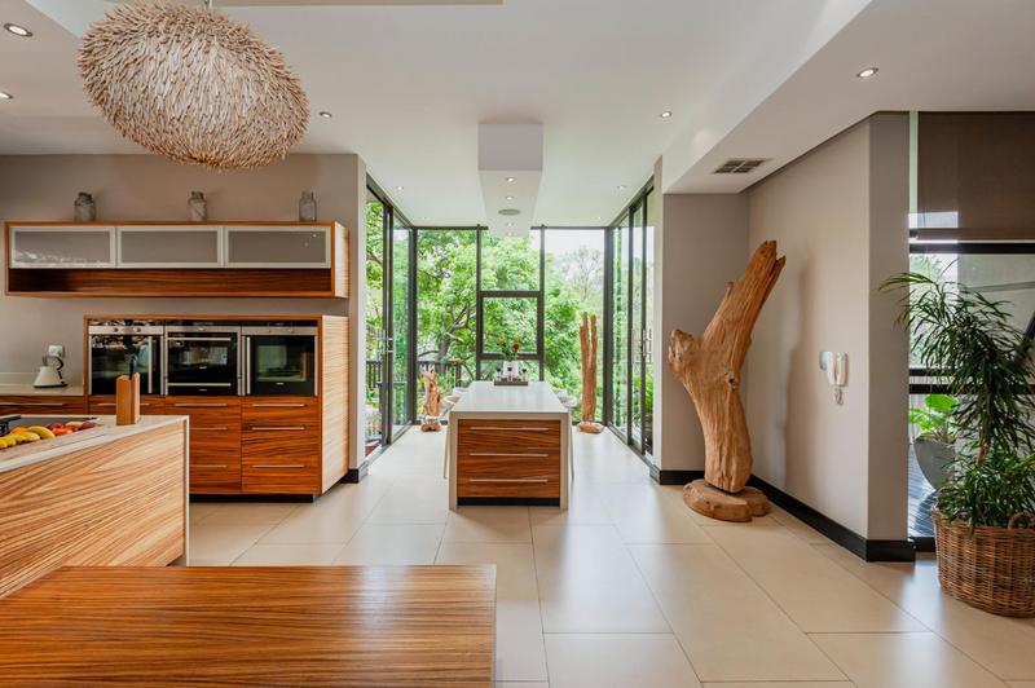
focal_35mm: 16
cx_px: 518
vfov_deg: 73.6
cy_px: 344
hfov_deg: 96.8
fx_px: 460
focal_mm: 16
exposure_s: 1/125
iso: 400
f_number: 7.1
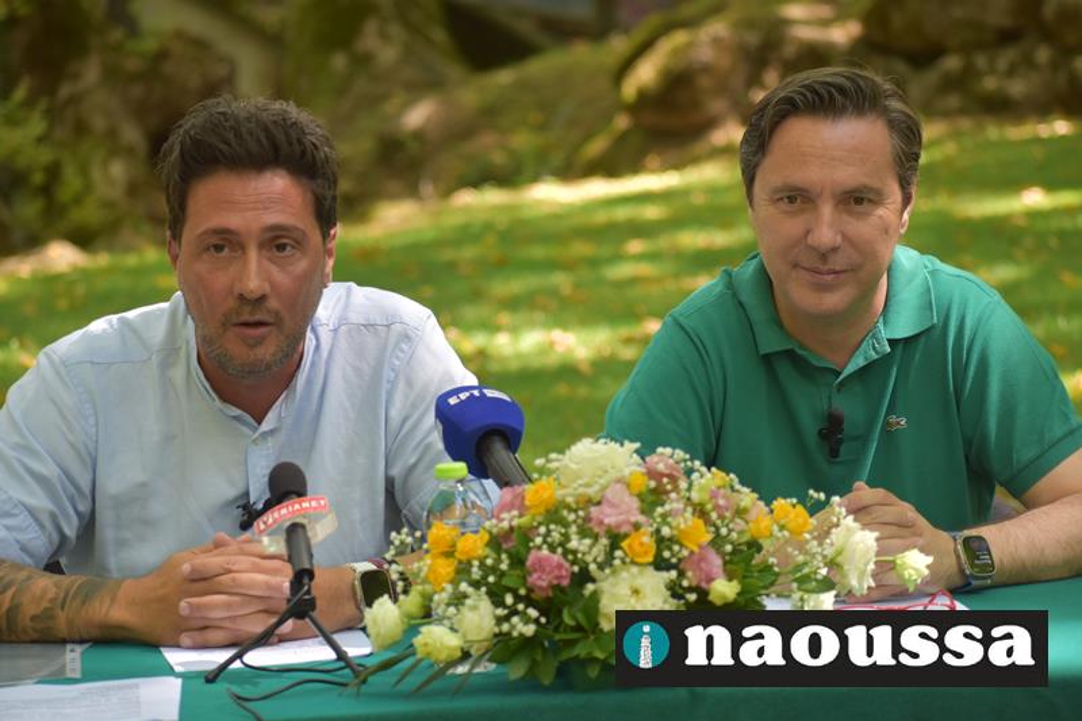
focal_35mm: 165
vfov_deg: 8.3
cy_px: 360
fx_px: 4958
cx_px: 541
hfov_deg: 12.5
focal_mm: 110
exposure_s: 1/250
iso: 400
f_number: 4.8
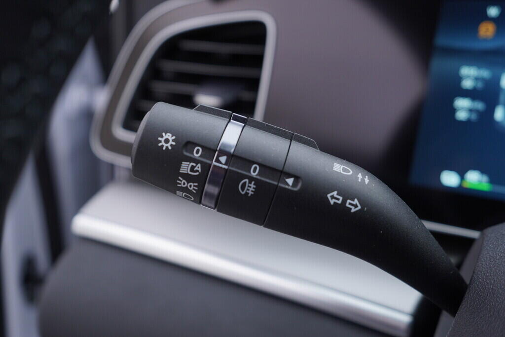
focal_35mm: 36
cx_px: 252
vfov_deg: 36.9
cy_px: 168
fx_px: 505
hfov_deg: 53.1
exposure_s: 1/60
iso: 125
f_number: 3.5
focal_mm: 24
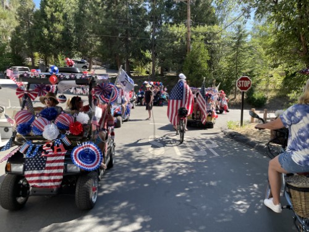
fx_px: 232
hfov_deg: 67.3
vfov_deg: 53.1
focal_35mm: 26
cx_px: 154
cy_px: 116
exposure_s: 1/682
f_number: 1.6
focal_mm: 4.2
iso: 32
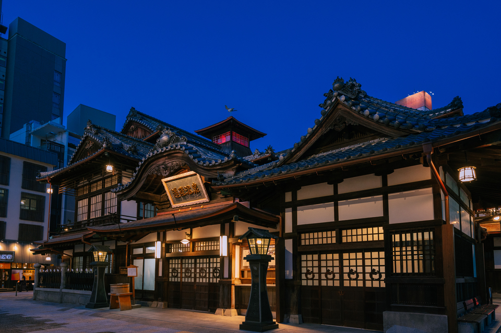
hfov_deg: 77.4
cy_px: 166
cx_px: 250
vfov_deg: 56.0
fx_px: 313
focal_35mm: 22
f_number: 5
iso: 1250
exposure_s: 1/25
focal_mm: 22.5
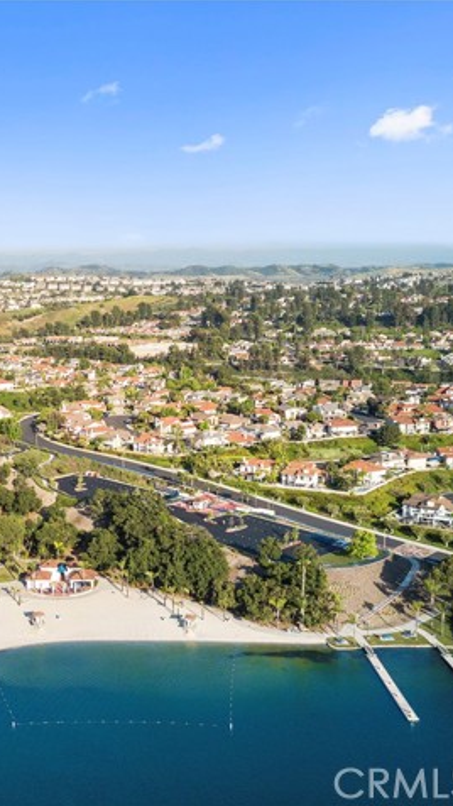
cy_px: 403
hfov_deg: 30.2
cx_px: 73
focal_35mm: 38
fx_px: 812
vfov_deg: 52.8
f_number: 2.2
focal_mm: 4.73
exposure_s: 1/380
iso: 100
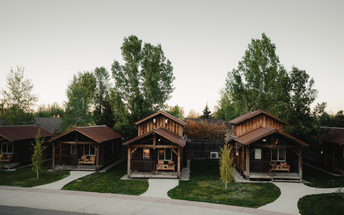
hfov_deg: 54.0
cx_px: 173
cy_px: 112
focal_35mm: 36
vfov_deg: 35.3
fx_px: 337
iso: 320
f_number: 2.8
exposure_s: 1/200
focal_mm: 35
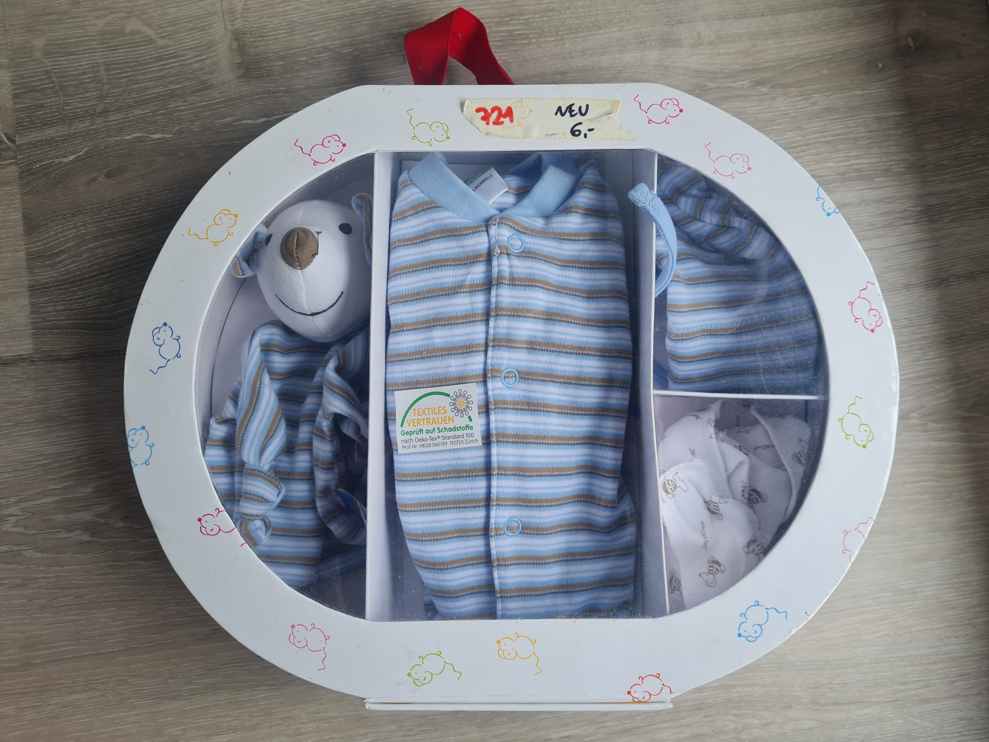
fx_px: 743
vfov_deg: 53.1
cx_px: 494
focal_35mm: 26
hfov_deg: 67.3
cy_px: 371
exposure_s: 1/250
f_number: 1.8
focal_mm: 5.4
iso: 50
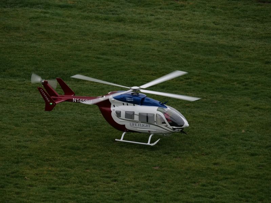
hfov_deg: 5.1
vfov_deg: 3.8
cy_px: 102
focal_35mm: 390
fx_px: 3053
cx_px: 136
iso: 1000
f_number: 8
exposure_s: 1/500
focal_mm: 195
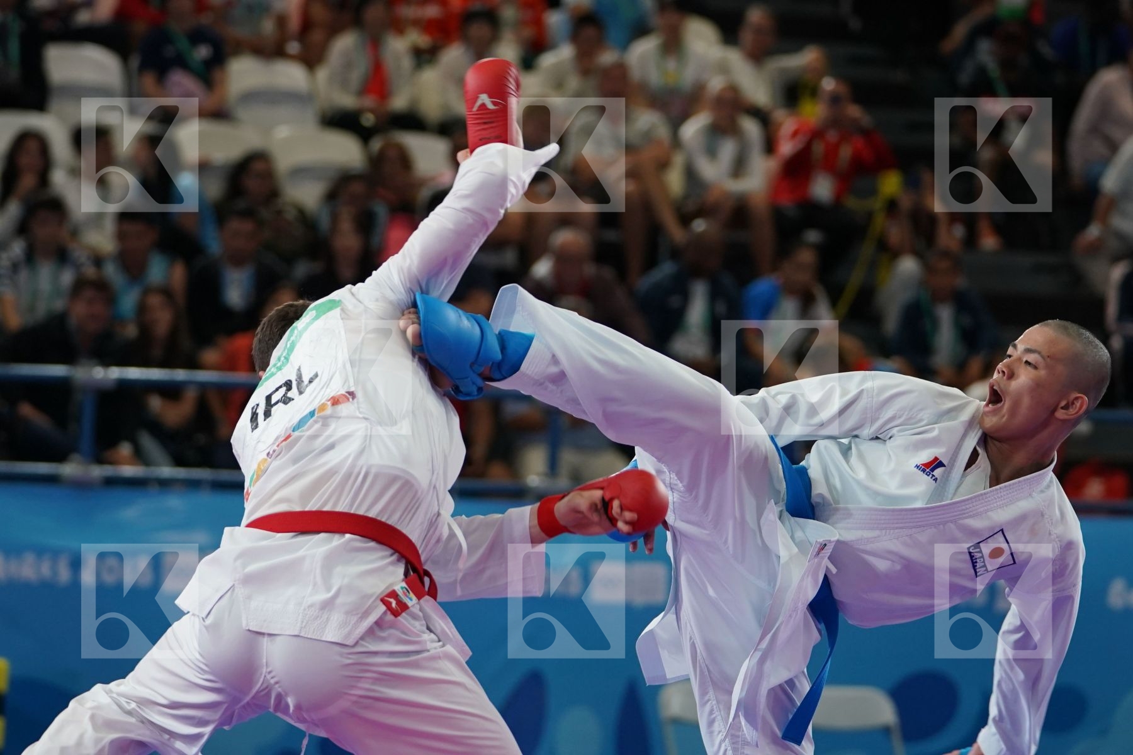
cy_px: 378
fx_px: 5224
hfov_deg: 12.4
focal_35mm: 166
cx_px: 566
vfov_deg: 8.3
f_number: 2.8
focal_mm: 111
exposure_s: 1/1000
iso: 1250
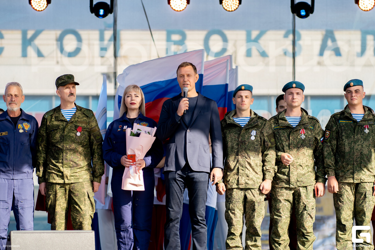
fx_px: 1323
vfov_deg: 10.8
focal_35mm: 127
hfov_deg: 16.1
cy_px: 125
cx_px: 188
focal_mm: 85
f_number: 2.5
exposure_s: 1/1600
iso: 125
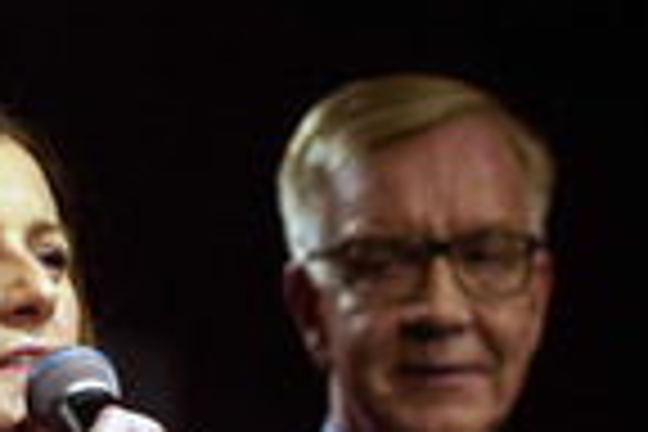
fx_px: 4806
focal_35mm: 267
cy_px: 558
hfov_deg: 7.7
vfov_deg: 5.1
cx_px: 470
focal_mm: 85
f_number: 2.8
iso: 2000
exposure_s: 1/2000
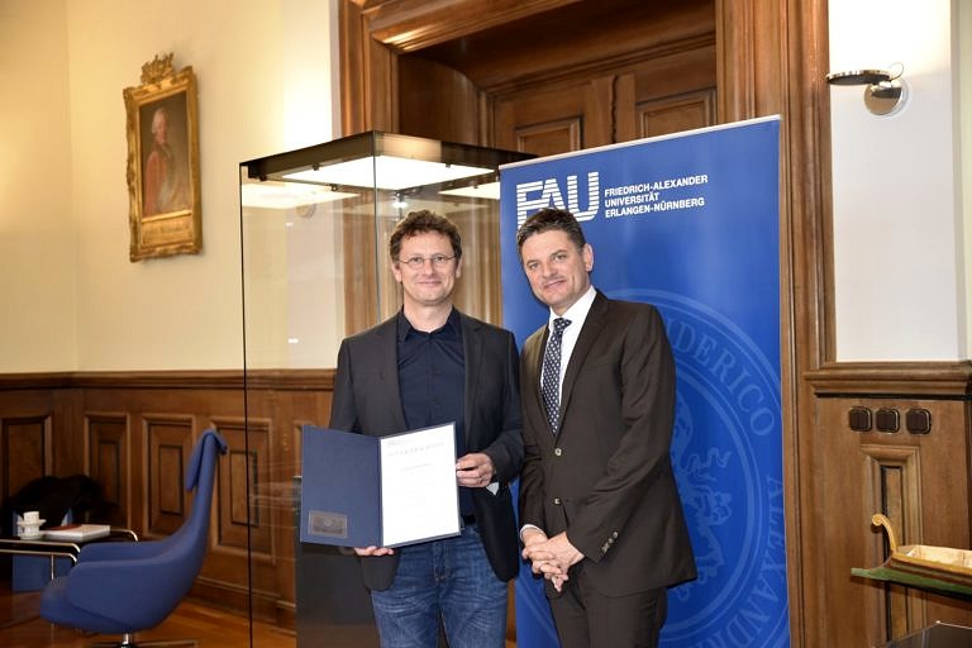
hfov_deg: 46.4
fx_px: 1134
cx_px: 486
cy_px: 324
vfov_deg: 31.9
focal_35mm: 42
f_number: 2.8
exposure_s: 1/60
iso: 800
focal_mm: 42
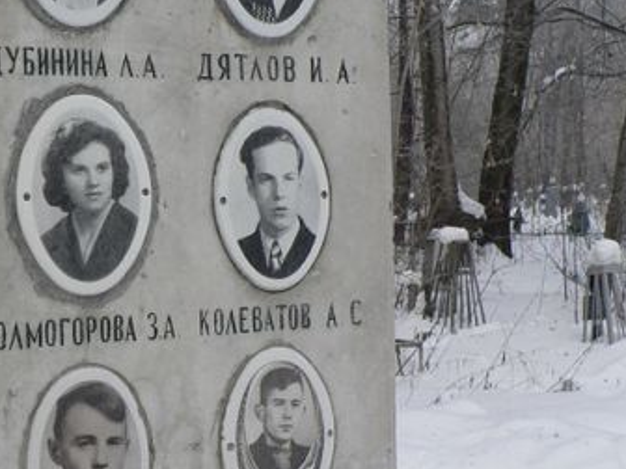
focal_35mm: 75
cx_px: 153
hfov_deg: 25.7
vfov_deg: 19.6
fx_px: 1356
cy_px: 243
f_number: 4
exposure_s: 1/125
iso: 80
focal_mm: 6
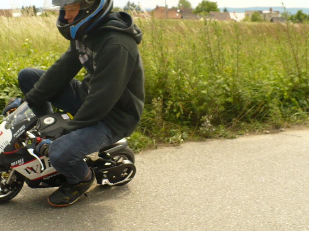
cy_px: 114
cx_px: 135
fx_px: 464
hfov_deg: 36.8
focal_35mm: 52
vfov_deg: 28.0
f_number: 2.8
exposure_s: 1/500
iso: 100
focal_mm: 6.1
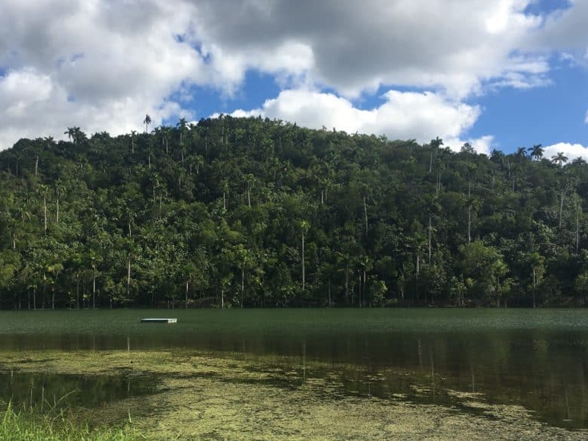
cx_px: 301
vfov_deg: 46.8
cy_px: 221
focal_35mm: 30
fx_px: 510
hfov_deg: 59.9
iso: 25
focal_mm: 4.15
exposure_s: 1/1832
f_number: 2.2
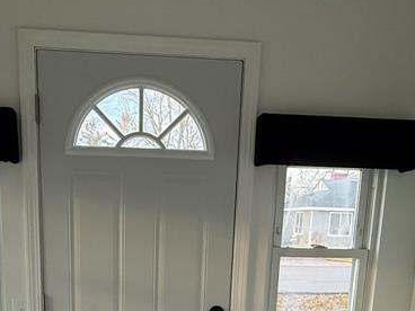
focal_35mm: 39
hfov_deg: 47.7
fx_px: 468
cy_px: 312
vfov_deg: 33.6
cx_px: 171
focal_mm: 2.22
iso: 200
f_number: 2.2
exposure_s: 1/120
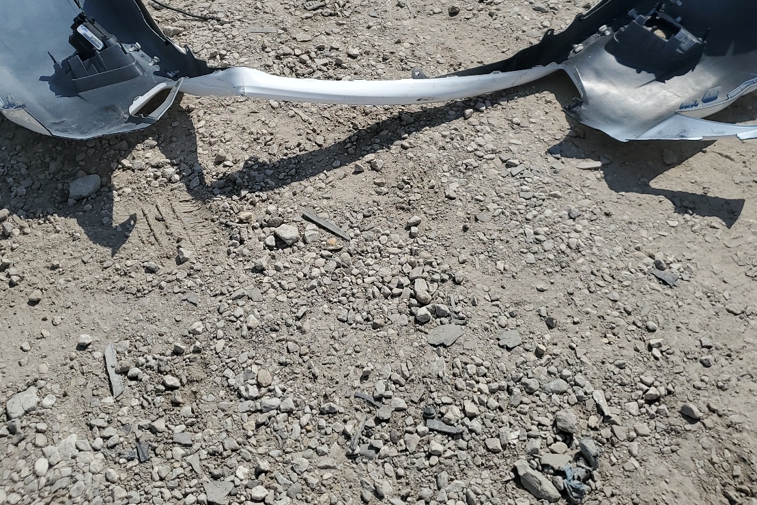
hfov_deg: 49.5
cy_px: 109
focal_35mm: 39
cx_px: 390
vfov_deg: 33.3
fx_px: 820
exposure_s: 1/10000
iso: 50
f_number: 1.5
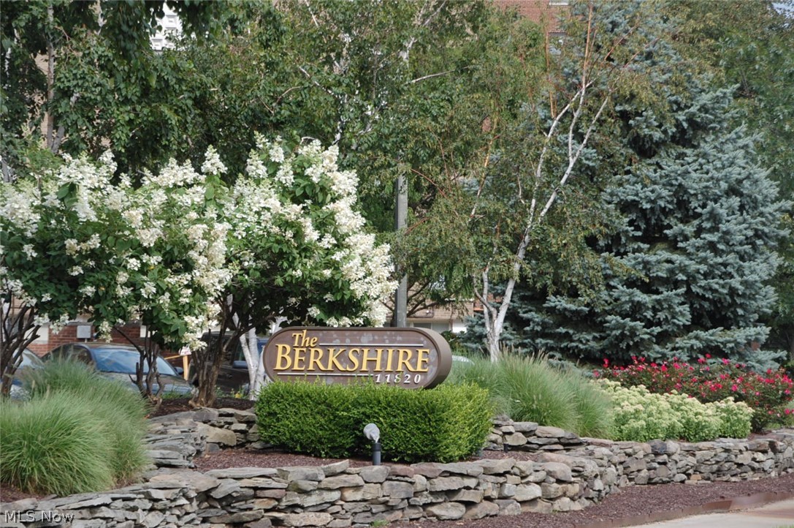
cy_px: 264
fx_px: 2809
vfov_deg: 10.7
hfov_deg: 16.1
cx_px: 397
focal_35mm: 128
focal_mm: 85
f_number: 5.3
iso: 280
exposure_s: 1/500
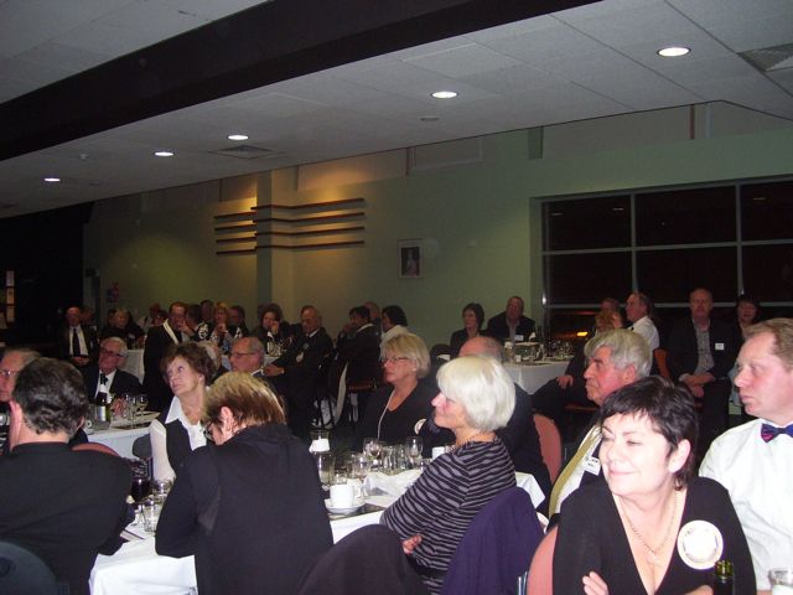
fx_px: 825
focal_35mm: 36
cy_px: 298
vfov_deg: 39.7
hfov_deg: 51.4
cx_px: 396
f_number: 2.7
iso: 200
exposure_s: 1/60
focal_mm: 6
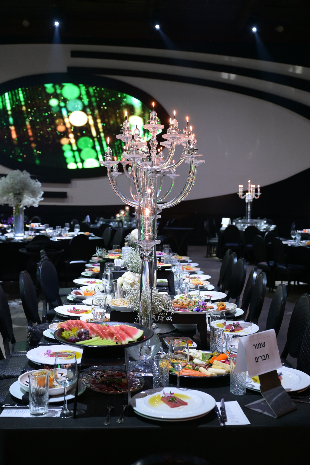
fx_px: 516
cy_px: 232
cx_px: 155
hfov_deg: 33.4
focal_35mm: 40
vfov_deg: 48.4
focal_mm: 40
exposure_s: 1/60
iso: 1600
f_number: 4
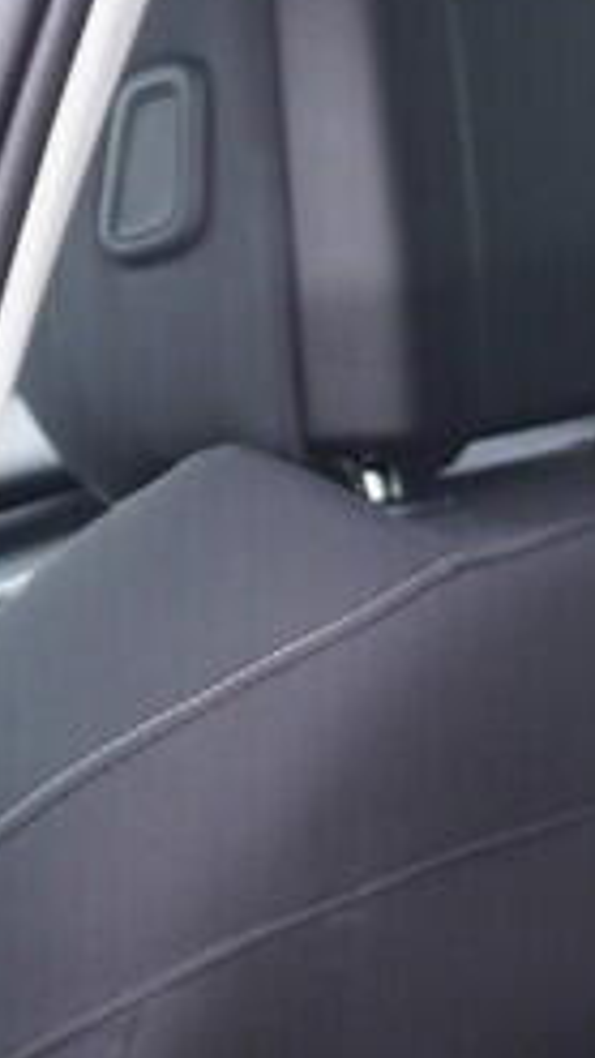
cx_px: 582
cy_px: 1512
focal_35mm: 220
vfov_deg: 9.6
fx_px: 6168
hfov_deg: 5.5
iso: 250
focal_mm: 24
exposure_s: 1/40
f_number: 2.8
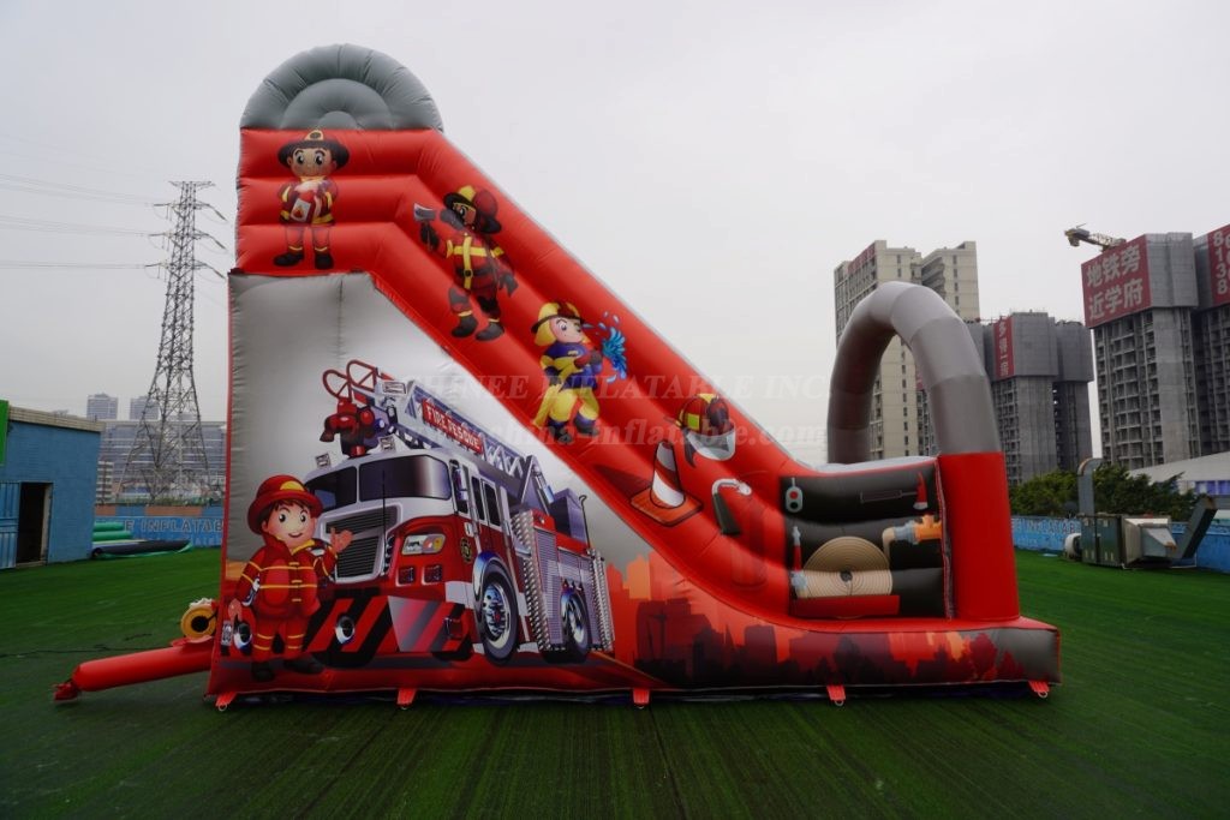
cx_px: 615
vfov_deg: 53.1
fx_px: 820
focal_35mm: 24
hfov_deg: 73.7
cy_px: 410
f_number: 9
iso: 100
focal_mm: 16
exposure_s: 1/125
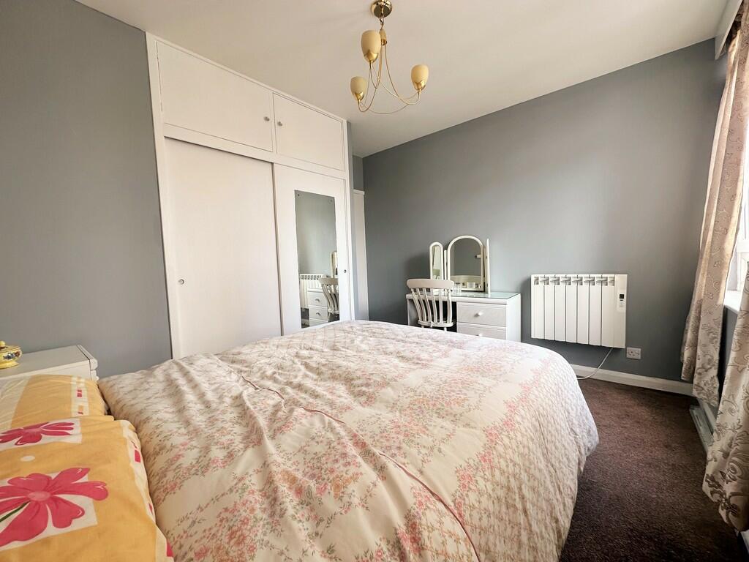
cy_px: 281
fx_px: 303
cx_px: 374
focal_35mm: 14
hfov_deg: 102.1
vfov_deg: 85.7
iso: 50
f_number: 2.2
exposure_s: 1/99
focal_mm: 2.22
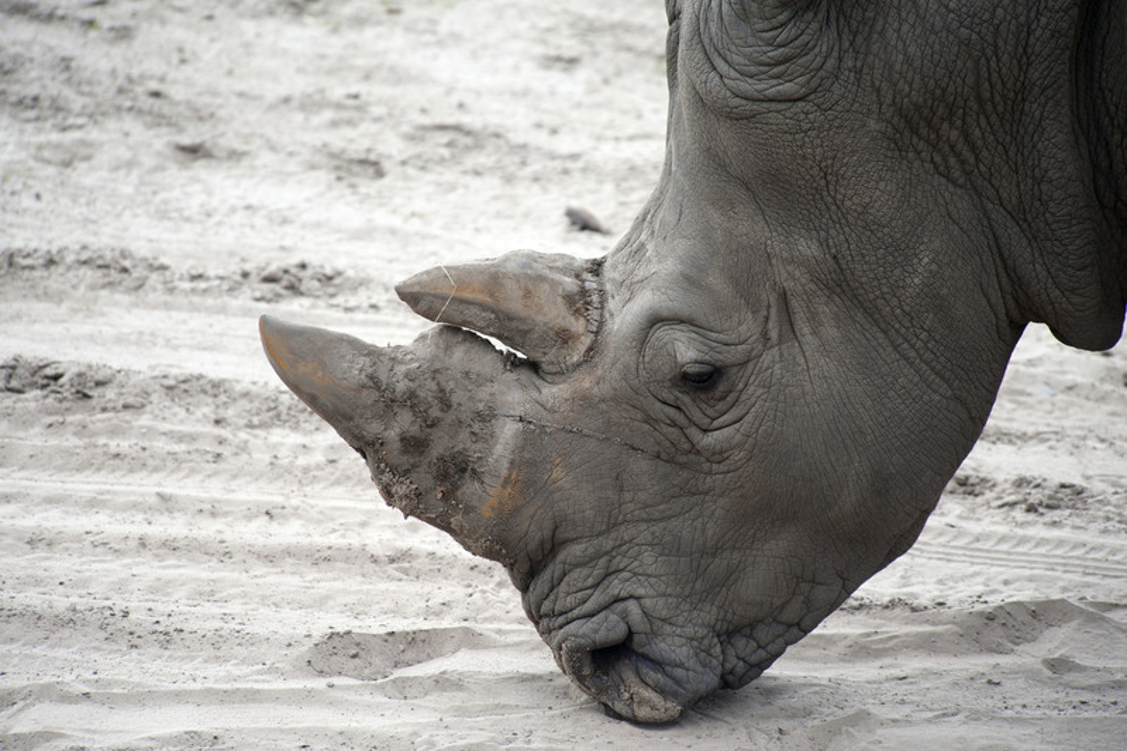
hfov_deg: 5.2
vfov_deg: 3.4
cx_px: 564
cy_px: 376
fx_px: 12519
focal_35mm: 400
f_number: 5.6
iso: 800
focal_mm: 400
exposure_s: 1/1000
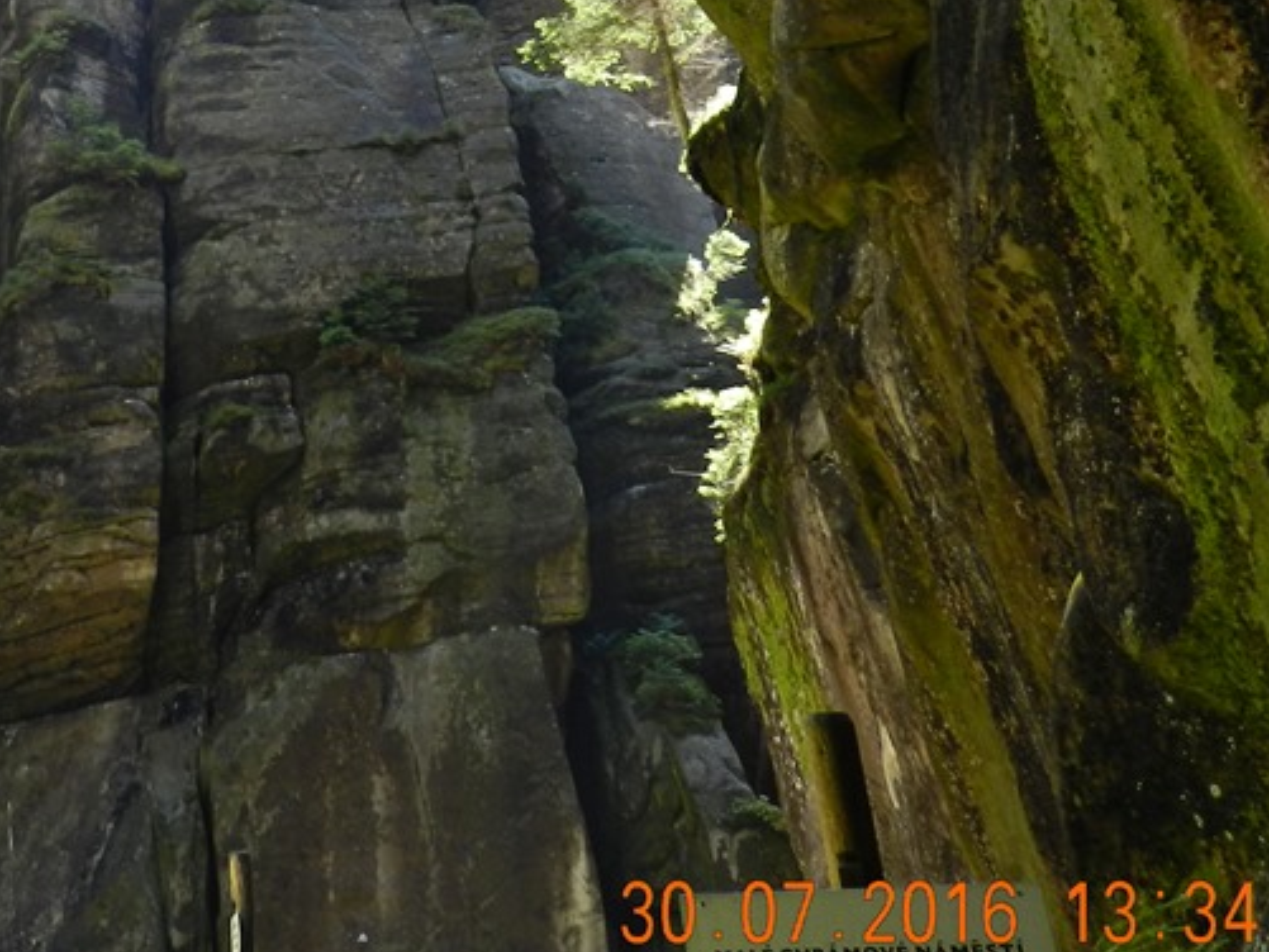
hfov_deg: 37.7
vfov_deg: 29.9
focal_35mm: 47
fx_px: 1723
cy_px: 142
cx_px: 119
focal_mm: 4
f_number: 3.4
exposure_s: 1/100
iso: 160
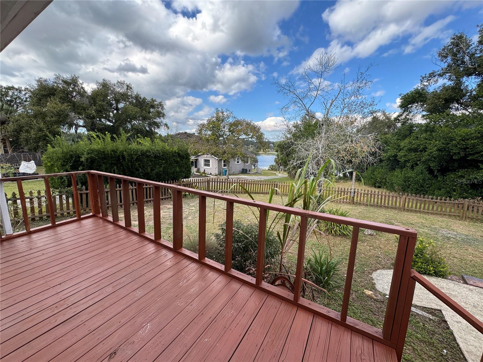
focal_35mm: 14
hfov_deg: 102.1
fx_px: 195
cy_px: 181
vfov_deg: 85.7
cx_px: 242
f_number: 2.2
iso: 40
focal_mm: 2.22
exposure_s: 1/464
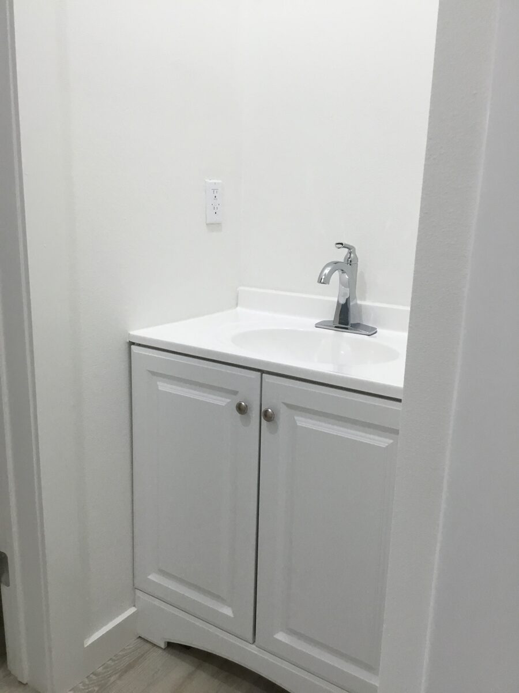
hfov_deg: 45.4
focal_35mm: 31
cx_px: 260
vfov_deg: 58.4
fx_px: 620
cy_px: 346
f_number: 2.4
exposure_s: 1/30
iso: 32
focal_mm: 3.3
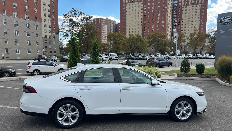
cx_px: 118
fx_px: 178
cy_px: 72
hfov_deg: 66.1
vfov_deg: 40.1
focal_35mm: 29
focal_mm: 5.7
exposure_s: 1/1597
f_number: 1.5
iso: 50
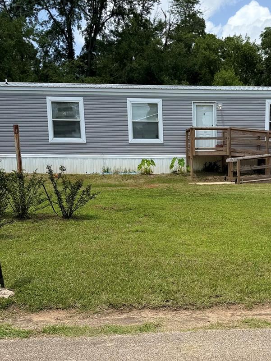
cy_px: 248
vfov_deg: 40.6
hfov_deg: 30.9
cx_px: 209
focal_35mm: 46
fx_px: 480
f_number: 1.78
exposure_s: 1/4405
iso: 80
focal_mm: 6.76
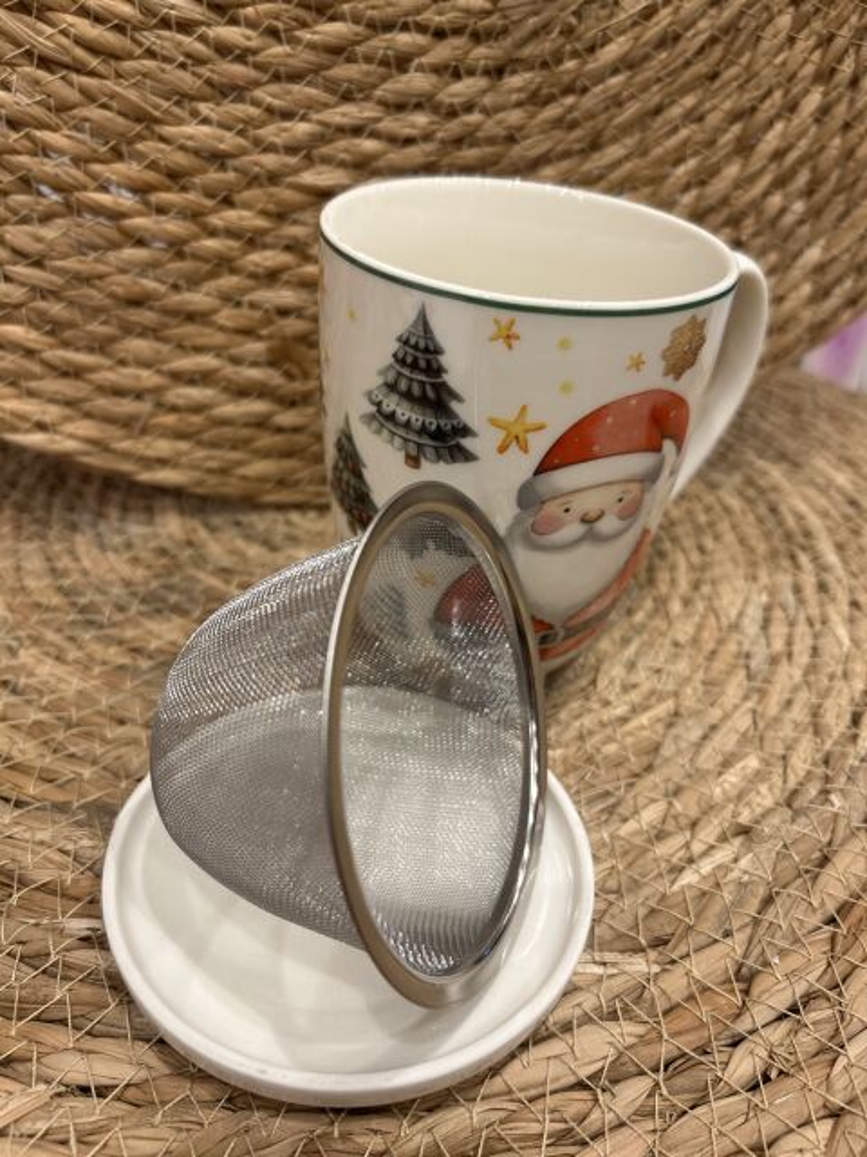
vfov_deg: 67.3
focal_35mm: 26
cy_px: 578
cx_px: 434
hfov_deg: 53.1
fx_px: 868
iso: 100
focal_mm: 5.7
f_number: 1.5
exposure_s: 1/50
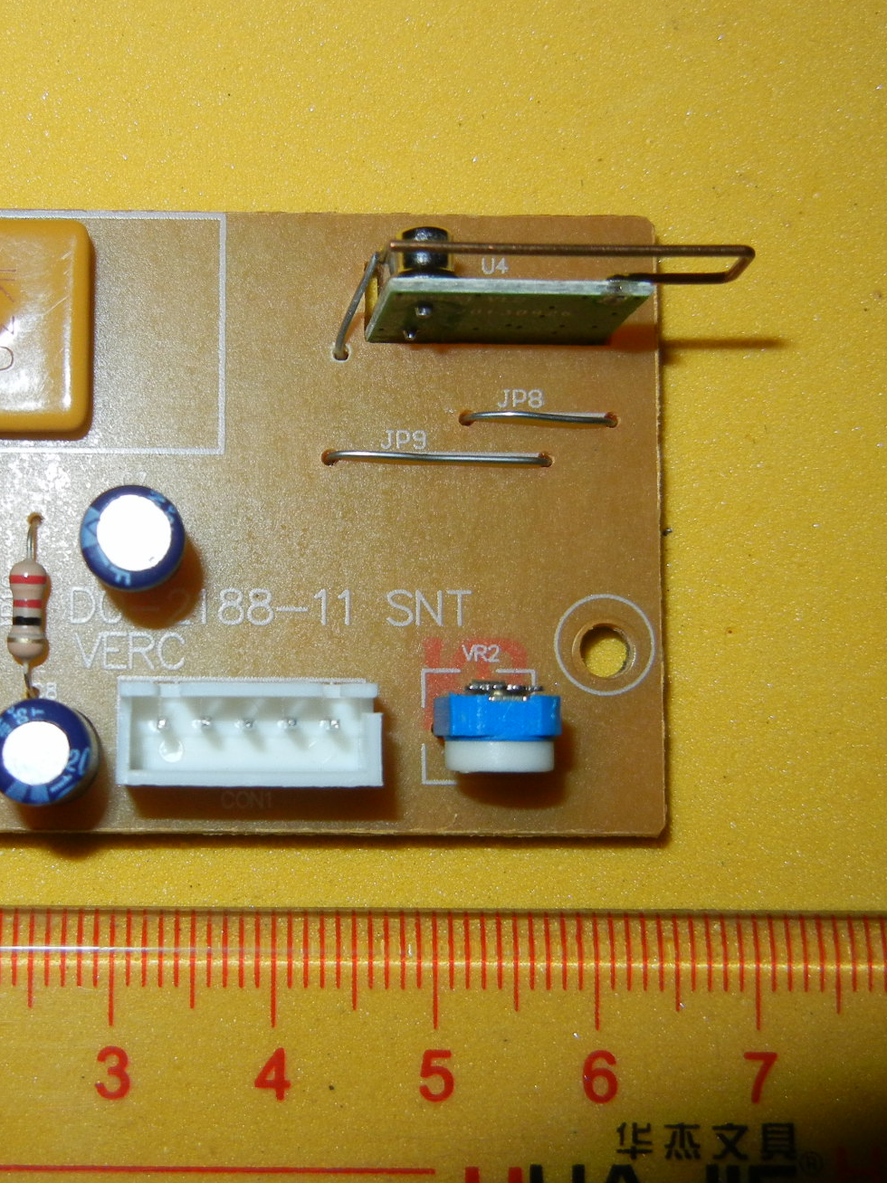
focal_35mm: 47
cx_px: 215
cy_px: 597
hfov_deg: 30.3
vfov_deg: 40.4
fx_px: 1606
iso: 200
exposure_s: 1/30
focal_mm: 5.4
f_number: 7
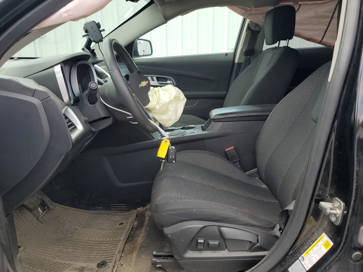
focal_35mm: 26
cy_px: 136
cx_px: 182
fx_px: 273
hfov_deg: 67.3
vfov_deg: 53.1
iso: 50
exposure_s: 1/435
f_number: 1.5
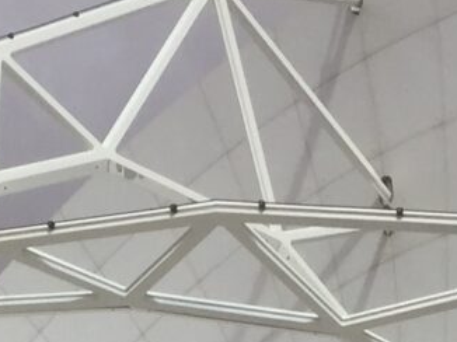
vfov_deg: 6.9
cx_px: 266
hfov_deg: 10.4
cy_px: 1092
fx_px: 2507
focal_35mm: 190
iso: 32
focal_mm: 4.15
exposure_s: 1/3300
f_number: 2.2
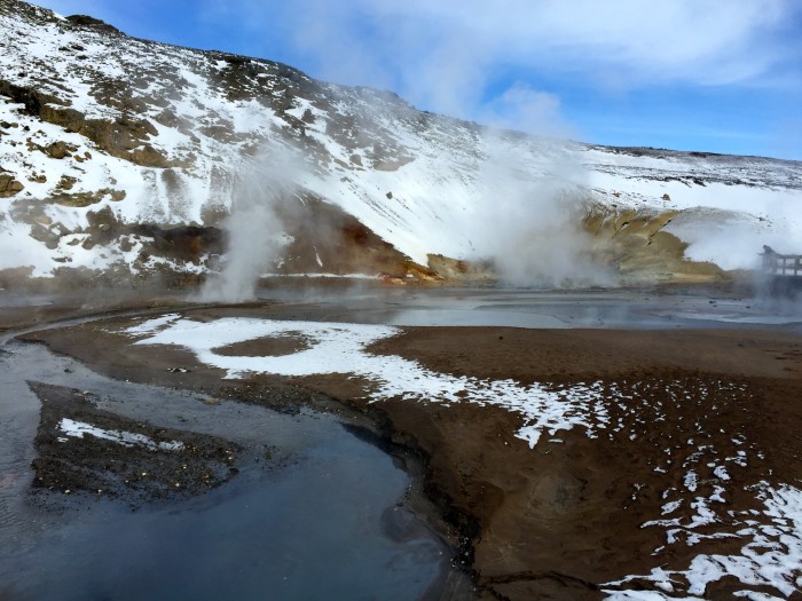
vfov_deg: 48.2
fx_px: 672
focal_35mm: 29
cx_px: 401
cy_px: 300
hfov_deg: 61.7
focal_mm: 4.15
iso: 32
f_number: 2.2
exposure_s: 1/2825
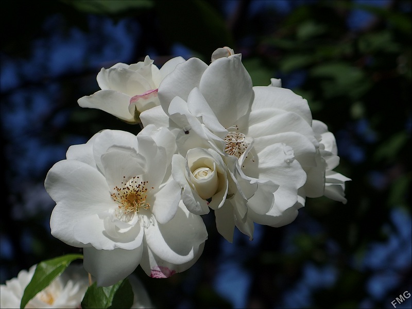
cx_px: 206
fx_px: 1333
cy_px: 154
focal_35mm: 112
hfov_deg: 17.6
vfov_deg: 13.2
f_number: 2.5
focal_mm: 24
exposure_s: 1/1000
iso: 100
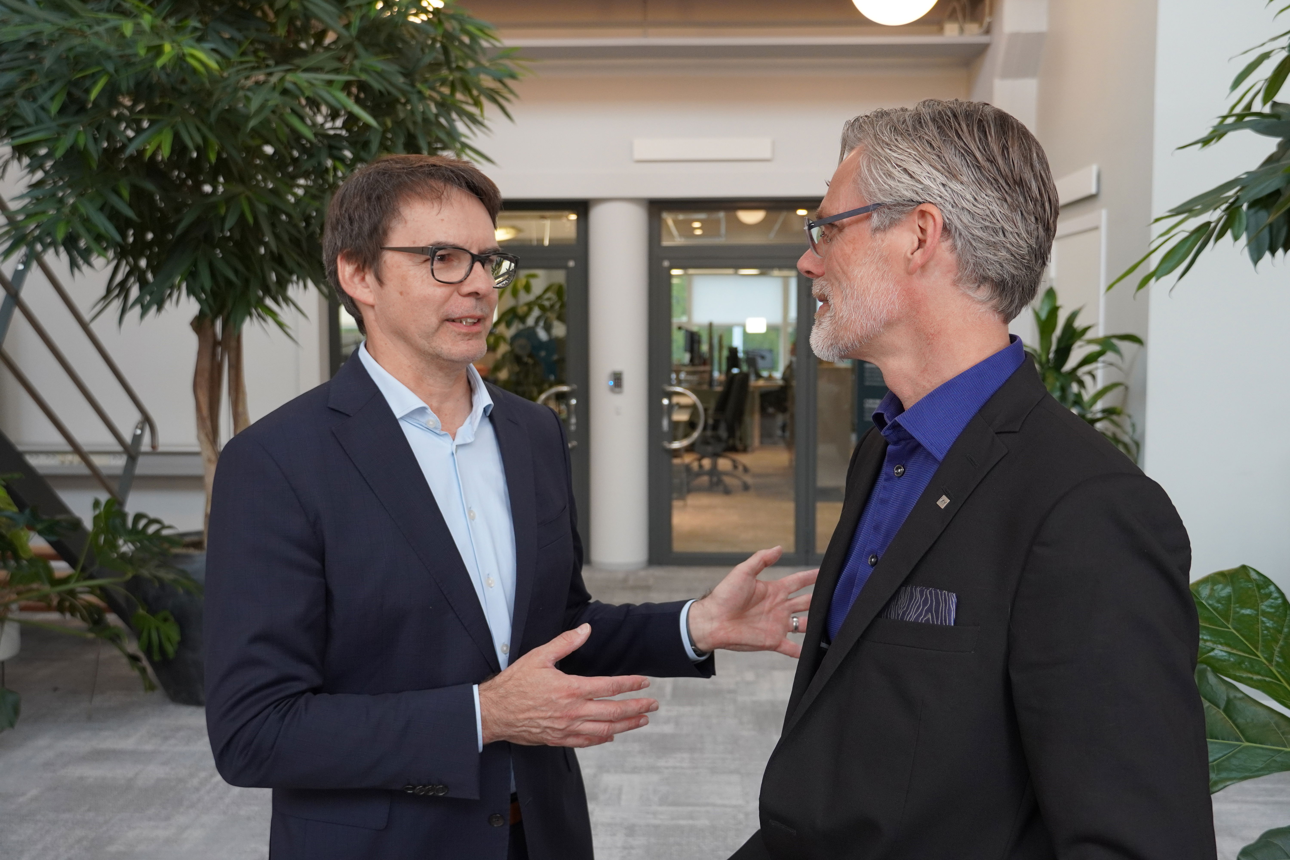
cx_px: 645
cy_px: 430
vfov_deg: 34.2
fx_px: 1397
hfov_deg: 49.6
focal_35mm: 39
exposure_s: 1/160
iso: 800
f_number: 4
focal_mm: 26
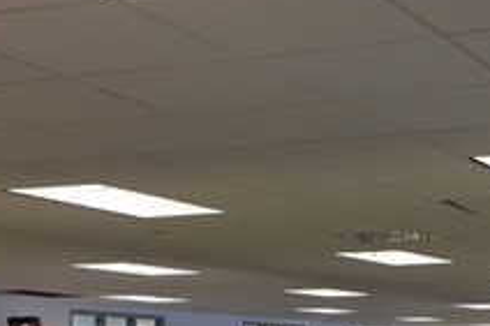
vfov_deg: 14.4
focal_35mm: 91
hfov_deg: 22.0
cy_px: 414
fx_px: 1238
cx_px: 414
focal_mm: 4.15
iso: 125
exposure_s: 1/30
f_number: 2.2
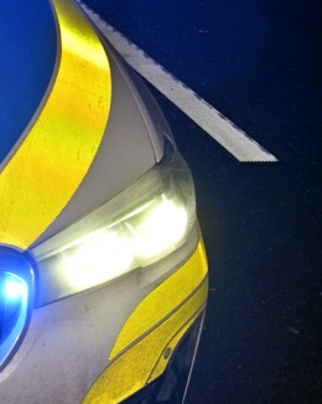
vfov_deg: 22.1
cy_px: 22
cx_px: -248
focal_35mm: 84
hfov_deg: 15.7
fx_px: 1003
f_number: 10
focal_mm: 31
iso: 125
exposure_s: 1/6
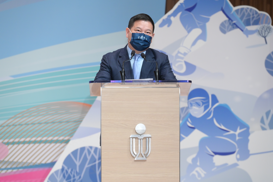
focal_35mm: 185
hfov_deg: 11.1
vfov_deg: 7.4
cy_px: 91
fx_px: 1402
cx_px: 136
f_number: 5
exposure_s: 1/200
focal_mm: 185
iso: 4000
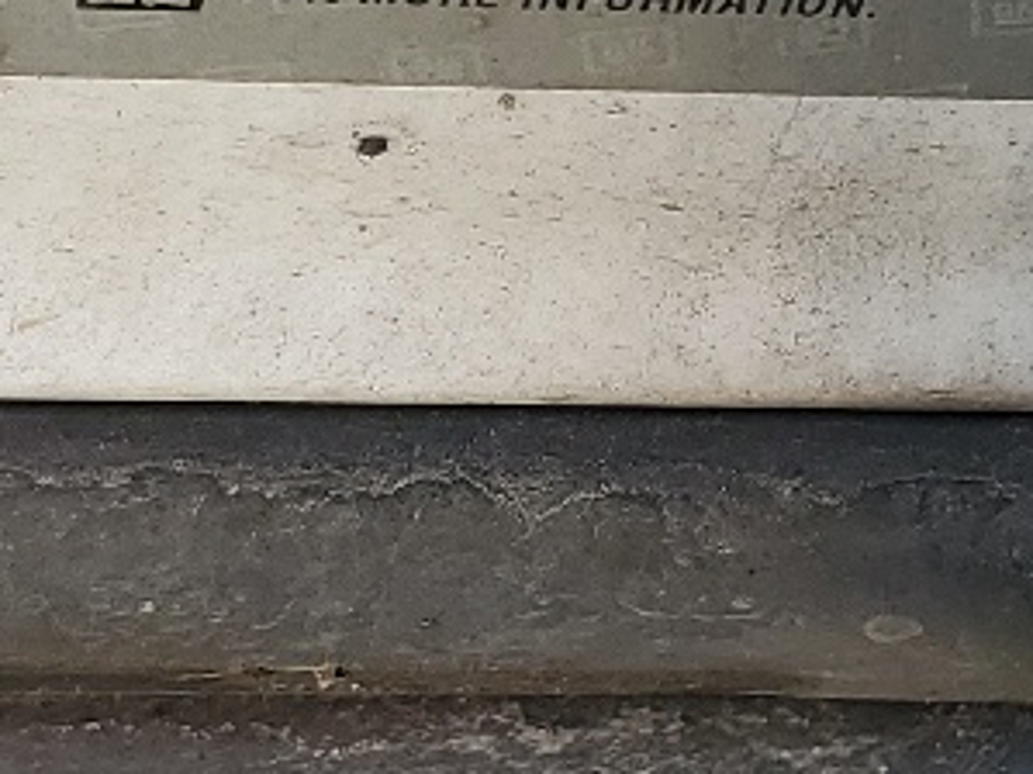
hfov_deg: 14.2
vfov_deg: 10.7
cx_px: 497
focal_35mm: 139
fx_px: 4146
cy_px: 404
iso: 50
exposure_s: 1/192
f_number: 1.5
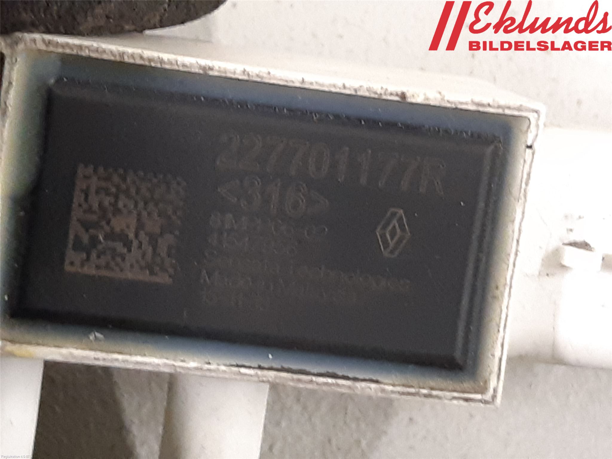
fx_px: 460
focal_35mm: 26
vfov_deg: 53.1
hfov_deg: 67.3
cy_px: 230
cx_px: 306
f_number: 1.7
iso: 250
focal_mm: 3.93
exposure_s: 1/25
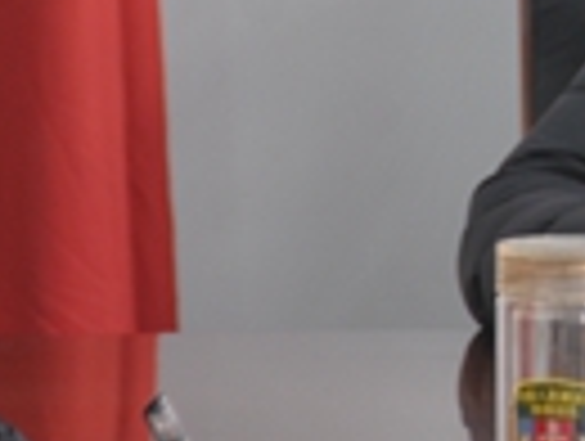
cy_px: -153
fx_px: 12156
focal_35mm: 718
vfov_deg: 2.1
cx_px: 1102
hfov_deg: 2.7
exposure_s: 1/15
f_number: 5.6
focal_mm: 130
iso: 400
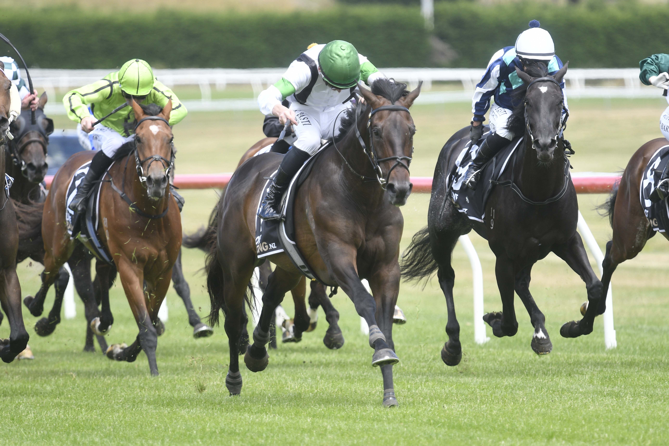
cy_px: 223
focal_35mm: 450
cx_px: 334
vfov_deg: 3.1
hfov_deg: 4.6
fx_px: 8362
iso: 320
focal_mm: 300
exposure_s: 1/1000
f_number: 4
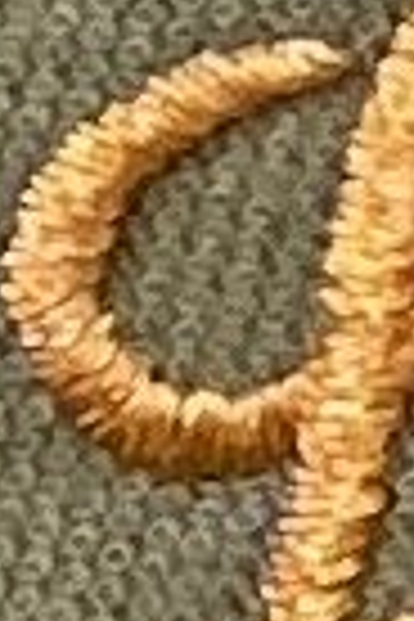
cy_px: 317
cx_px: 1094
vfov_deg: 10.7
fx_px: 3329
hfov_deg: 6.6
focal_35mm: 193
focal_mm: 4.25
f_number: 1.8
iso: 125
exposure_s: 1/99
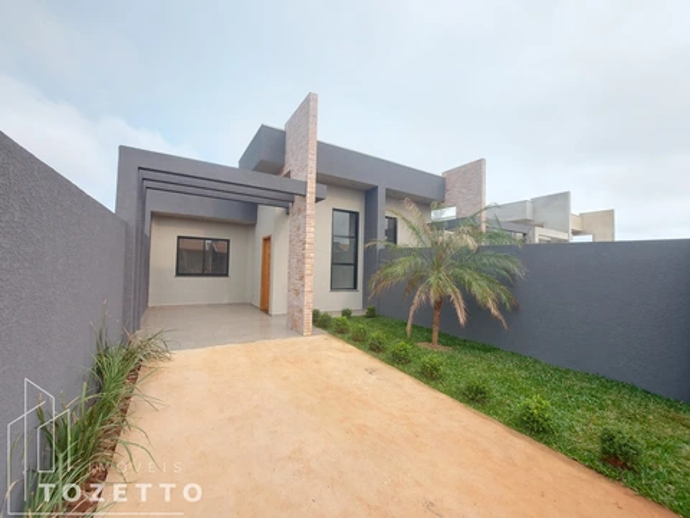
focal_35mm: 13
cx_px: 345
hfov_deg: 106.2
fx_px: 259
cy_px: 259
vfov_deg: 89.9
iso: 50
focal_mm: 1.74
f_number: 2.2
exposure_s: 1/245
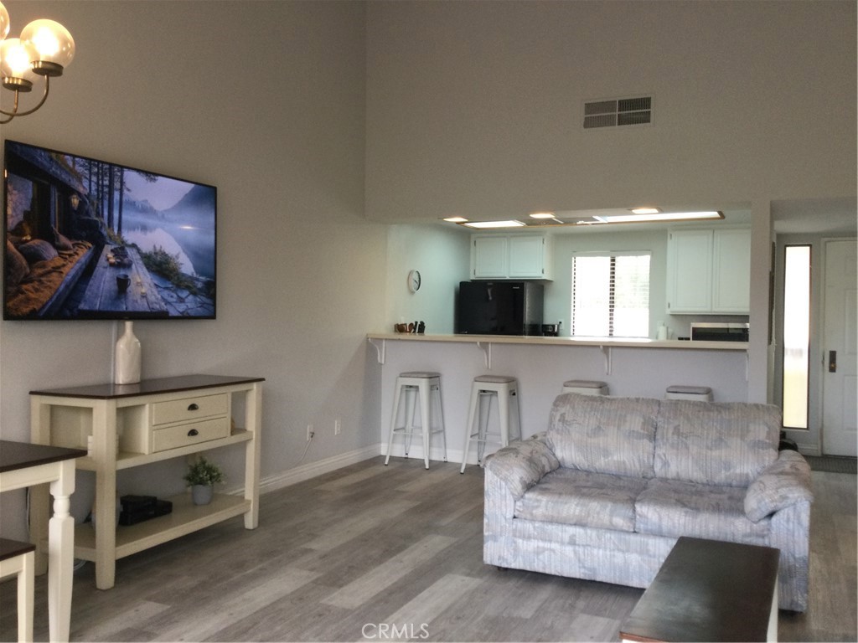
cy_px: 322
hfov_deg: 58.4
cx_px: 429
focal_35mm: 31
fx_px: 768
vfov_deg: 45.4
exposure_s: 1/30
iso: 50
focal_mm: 3.3
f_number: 2.4
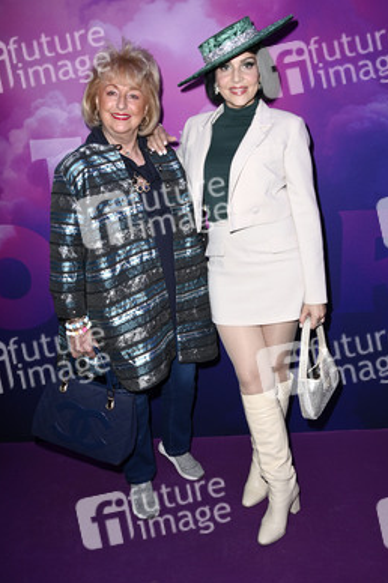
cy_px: 288
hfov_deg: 39.9
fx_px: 534
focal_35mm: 33
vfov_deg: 57.3
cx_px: 197
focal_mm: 32
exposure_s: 1/250
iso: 500
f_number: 5.6
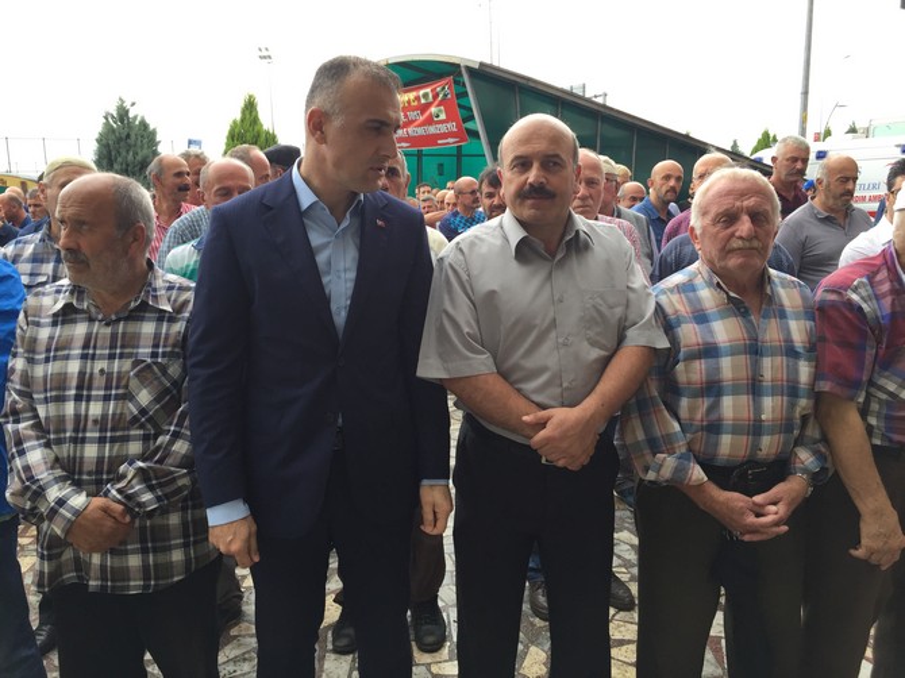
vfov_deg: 48.2
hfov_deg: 61.7
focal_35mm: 29
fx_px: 758
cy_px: 339
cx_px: 452
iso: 40
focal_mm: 4.15
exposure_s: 1/100
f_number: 2.2
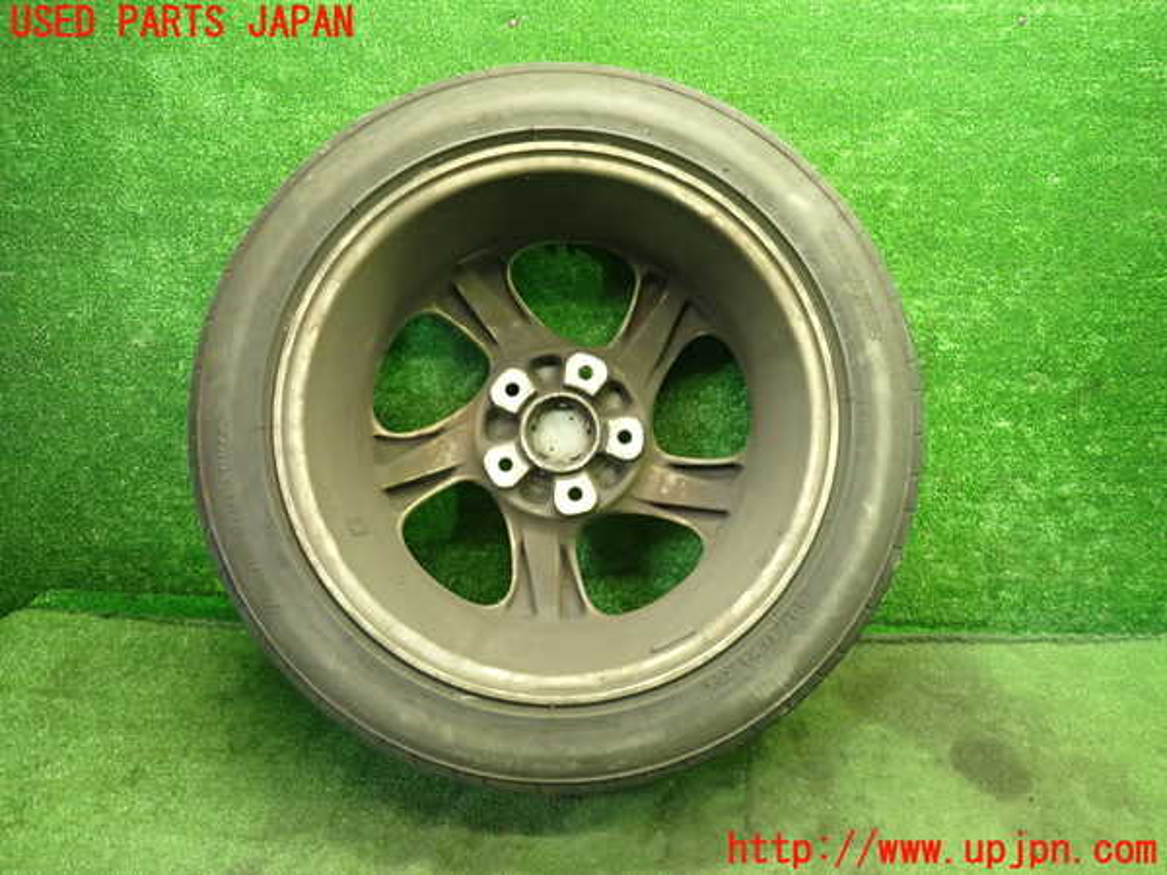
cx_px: 584
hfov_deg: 69.4
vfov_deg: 54.9
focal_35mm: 25
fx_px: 843
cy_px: 438
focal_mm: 4.5
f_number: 2
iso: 400
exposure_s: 1/30
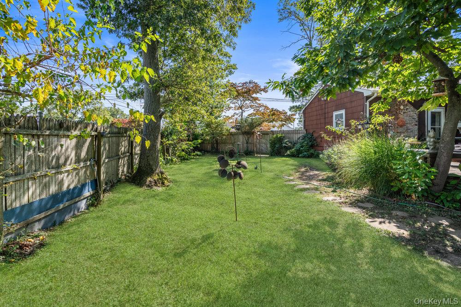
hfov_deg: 96.7
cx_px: 230
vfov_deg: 73.8
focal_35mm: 16
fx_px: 205
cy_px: 154
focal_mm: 16
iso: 125
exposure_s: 1/200
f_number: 5.6
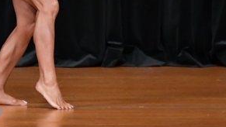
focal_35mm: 837
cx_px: 10
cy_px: -68
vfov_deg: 1.5
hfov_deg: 2.6
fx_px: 5018
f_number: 5.6
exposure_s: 1/400
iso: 4000
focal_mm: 200
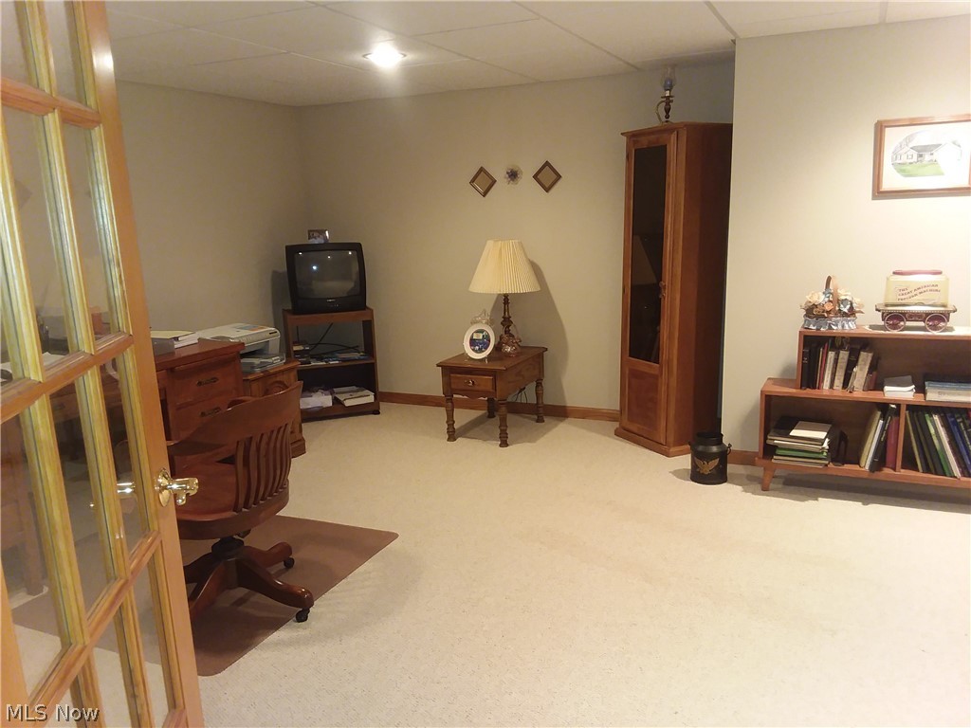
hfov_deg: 65.3
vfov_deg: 51.4
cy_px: 364
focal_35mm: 27
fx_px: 757
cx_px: 486
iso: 160
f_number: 1.9
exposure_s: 1/17
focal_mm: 2.91
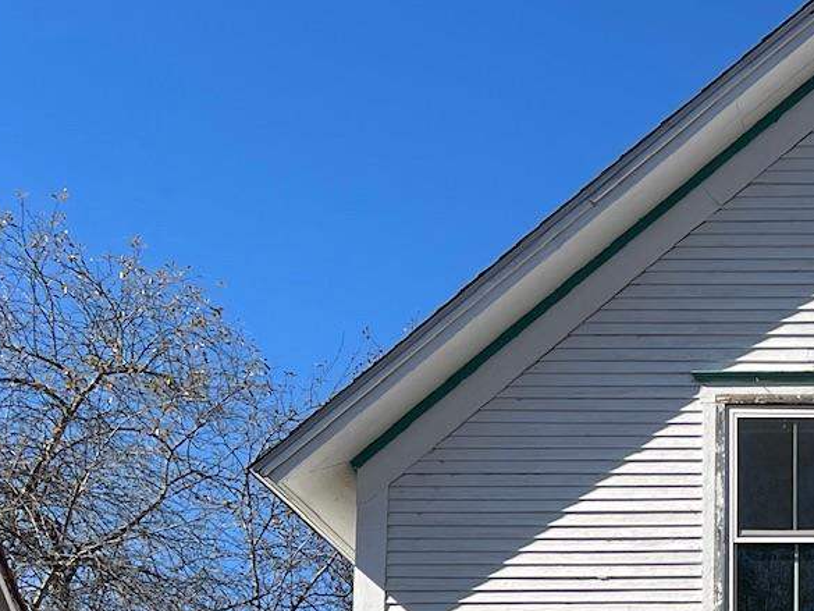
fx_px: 2140
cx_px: 1069
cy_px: 867
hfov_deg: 19.7
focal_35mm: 91
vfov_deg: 15.2
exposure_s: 1/4831
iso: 50
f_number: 1.5
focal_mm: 5.7
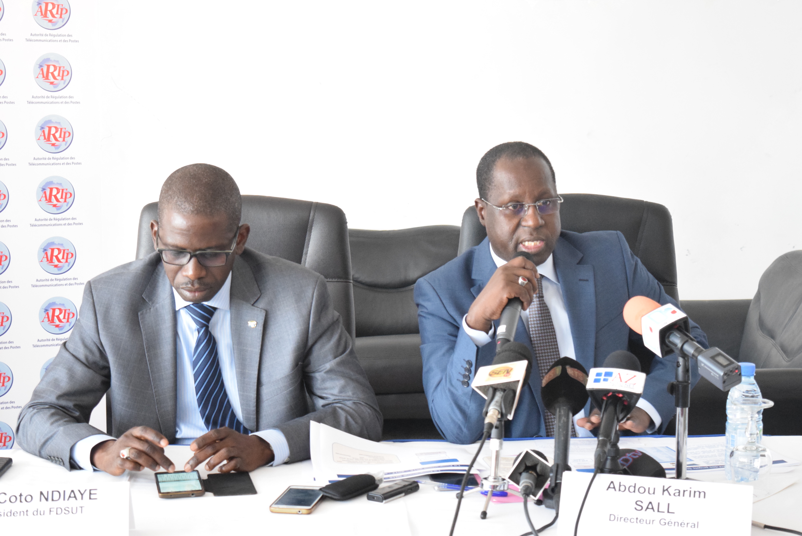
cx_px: 401
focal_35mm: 72
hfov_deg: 28.1
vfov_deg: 19.0
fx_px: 1605
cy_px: 268
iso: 3200
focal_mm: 48
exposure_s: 1/60
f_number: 5.6
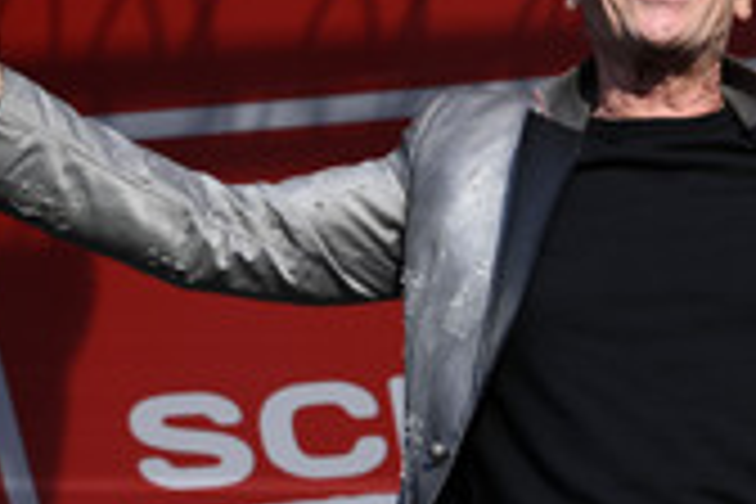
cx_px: 623
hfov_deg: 13.1
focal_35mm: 156
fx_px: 3276
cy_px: 284
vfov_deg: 8.8
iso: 400
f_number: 5.6
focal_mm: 58
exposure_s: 1/200
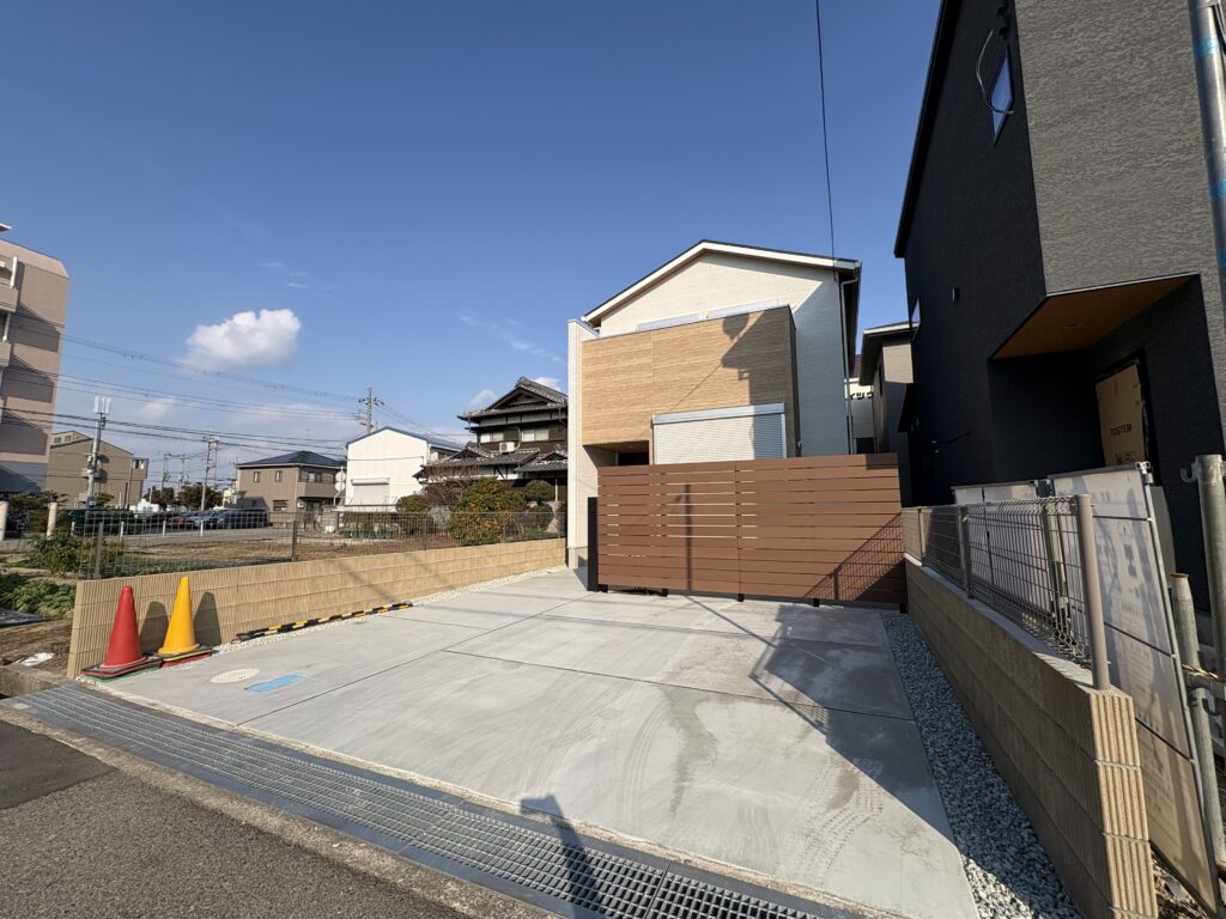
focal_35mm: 14
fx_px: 496
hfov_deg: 102.1
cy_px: 460
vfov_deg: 85.7
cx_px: 613
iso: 50
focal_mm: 2.22
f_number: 2.2
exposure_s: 1/2770
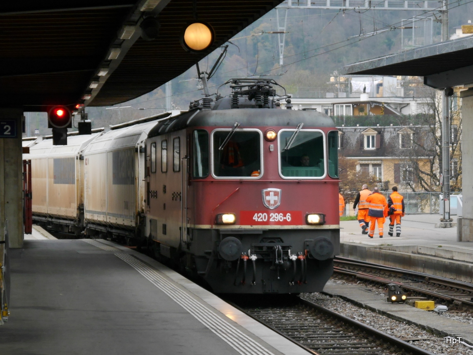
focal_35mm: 84
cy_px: 178
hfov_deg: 23.3
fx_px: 1148
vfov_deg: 17.6
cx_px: 236
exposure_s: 1/80
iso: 400
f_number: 5.6
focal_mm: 42
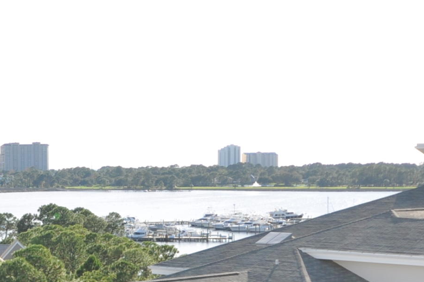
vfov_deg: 13.6
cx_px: -4
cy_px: 283
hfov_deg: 20.0
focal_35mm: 99
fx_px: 1165
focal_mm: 20
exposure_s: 1/200
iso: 200
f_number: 10
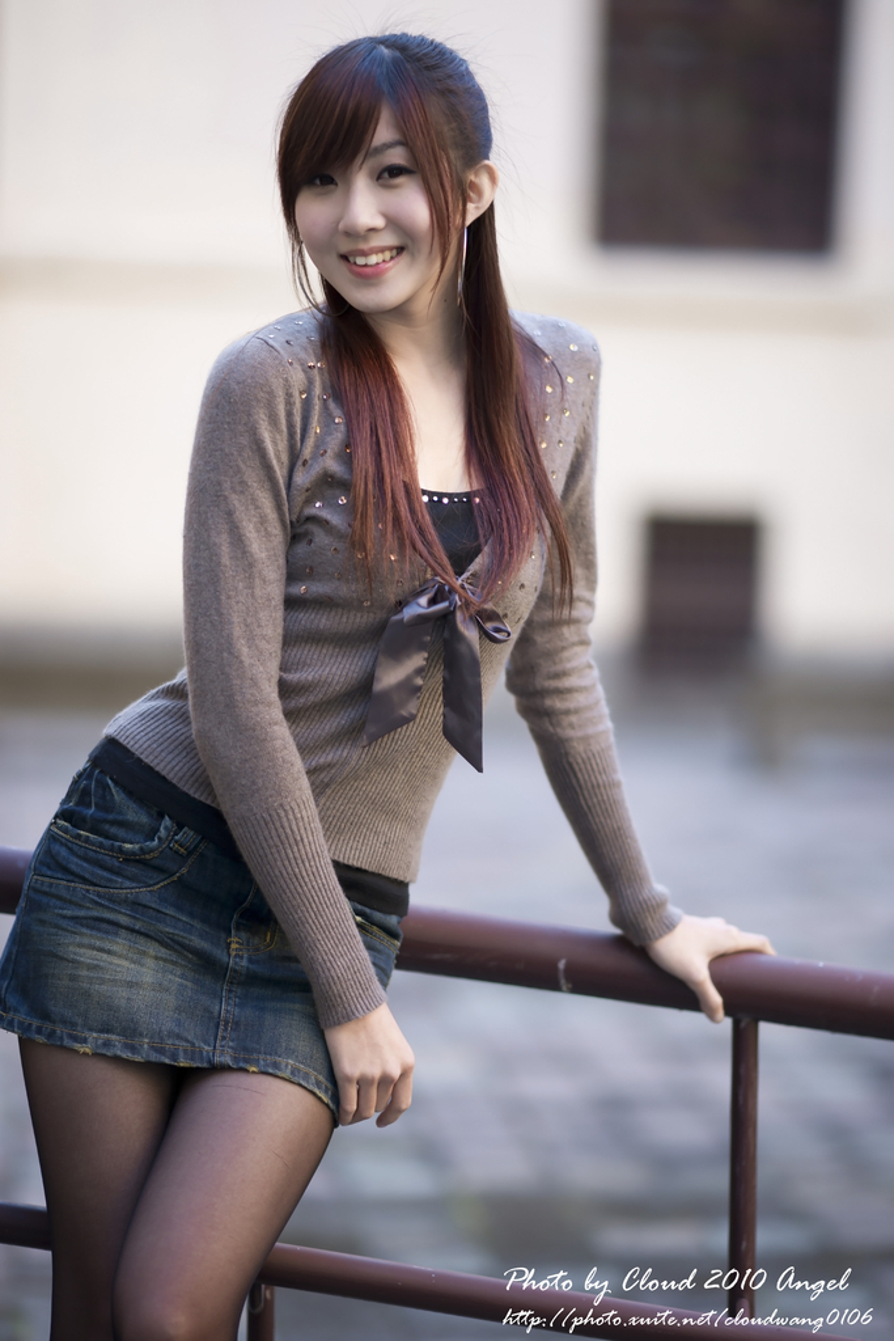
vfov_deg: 15.2
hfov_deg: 10.2
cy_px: 670
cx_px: 447
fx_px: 5027
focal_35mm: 135
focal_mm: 135
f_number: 1.8
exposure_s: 1/125
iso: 100
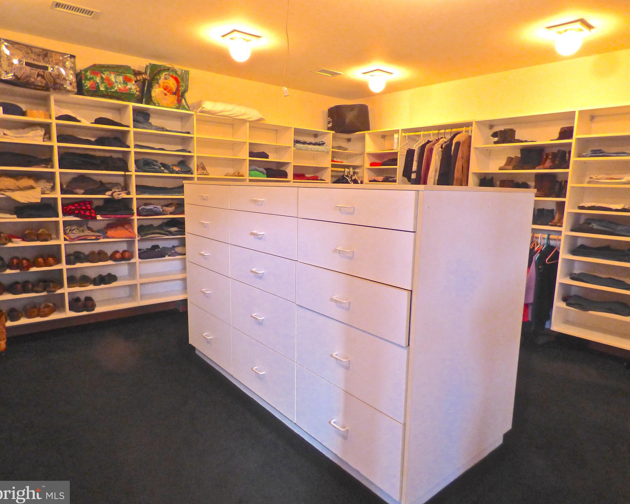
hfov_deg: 77.6
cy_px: 254
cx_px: 326
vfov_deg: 65.5
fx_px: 392
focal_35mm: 21
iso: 400
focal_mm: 3.58
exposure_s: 1/15
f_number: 2.8
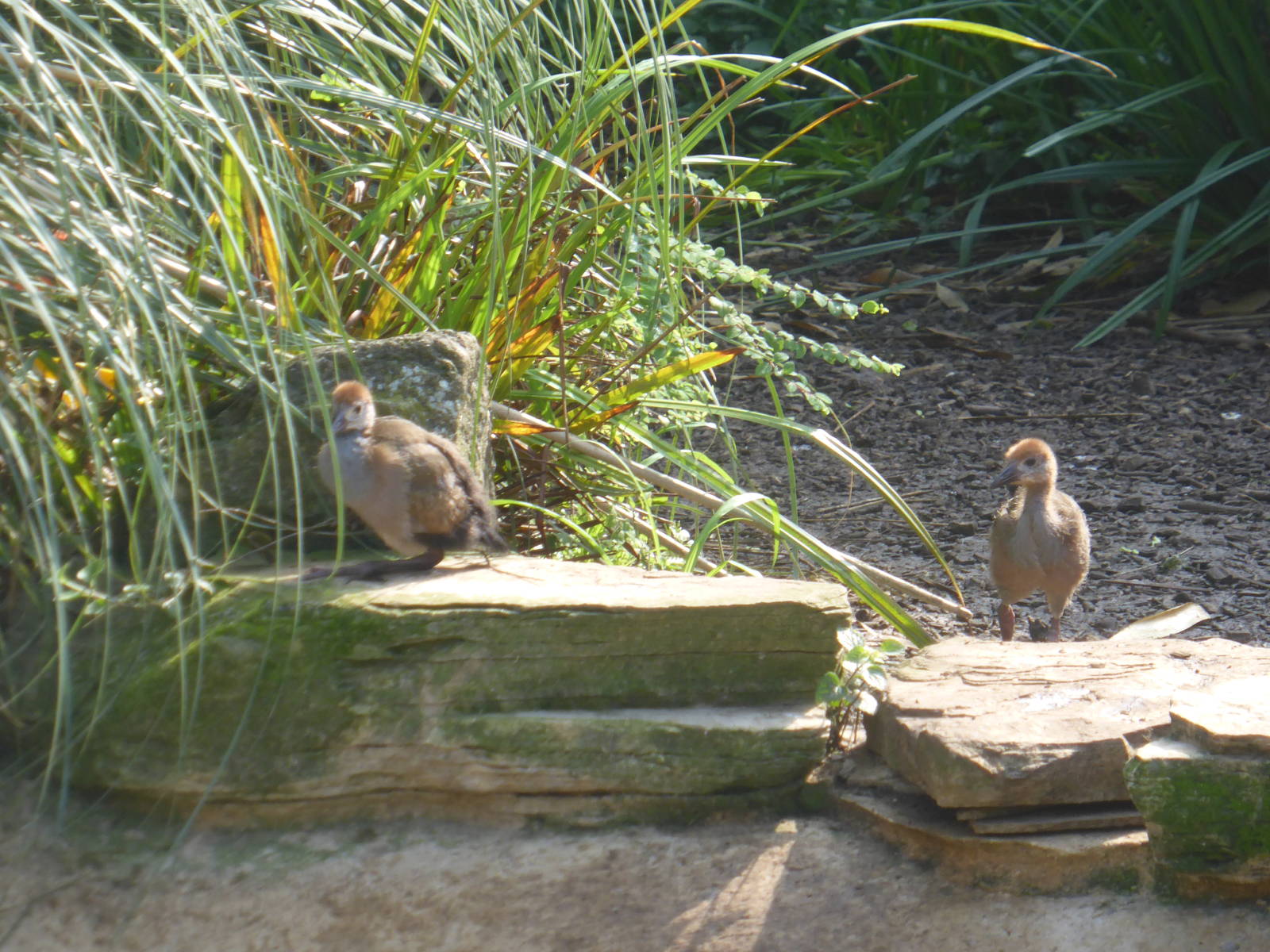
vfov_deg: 5.4
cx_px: 635
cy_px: 476
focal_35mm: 274
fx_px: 10053
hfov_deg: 7.2
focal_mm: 44.4
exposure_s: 1/80
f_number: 5.7
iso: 160
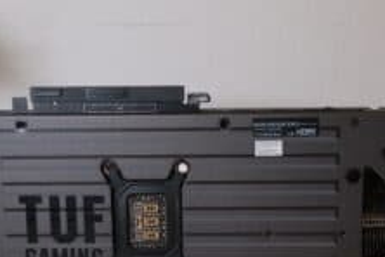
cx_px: 225
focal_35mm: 65
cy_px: 224
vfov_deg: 20.6
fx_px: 695
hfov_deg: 30.9
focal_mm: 24.8
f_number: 8
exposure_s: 1/100
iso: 2000
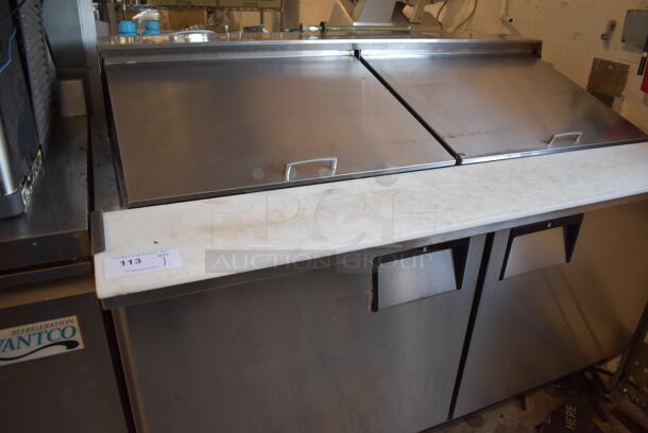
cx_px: 324
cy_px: 216
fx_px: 486
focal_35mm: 27
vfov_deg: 48.0
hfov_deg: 67.3
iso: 1250
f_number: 3.5
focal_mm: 18
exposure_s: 1/125
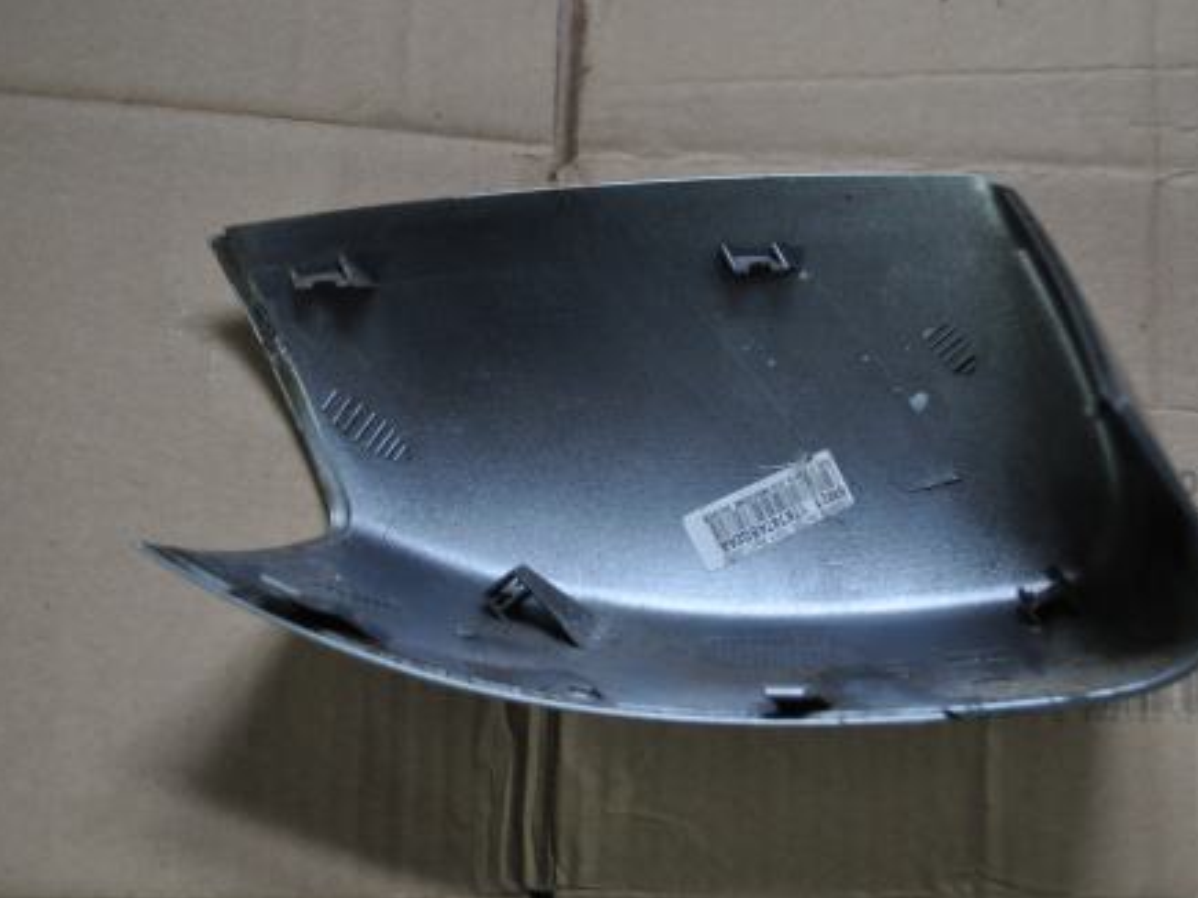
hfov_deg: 36.1
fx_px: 1834
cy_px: 455
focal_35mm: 53
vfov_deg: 27.5
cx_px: 672
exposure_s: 1/30
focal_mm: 32
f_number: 4.8
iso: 1600
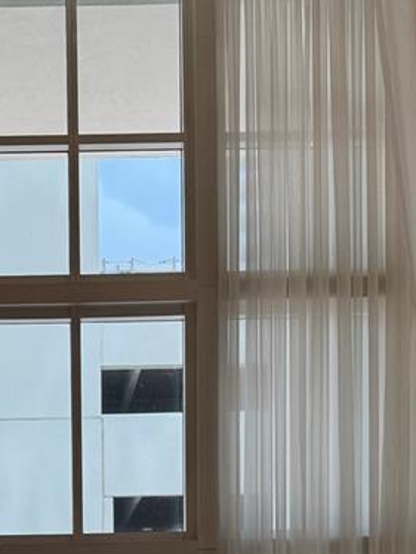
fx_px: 1232
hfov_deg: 18.9
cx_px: 47
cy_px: 718
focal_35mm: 77
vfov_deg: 22.6
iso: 80
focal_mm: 6.76
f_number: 1.78
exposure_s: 1/912
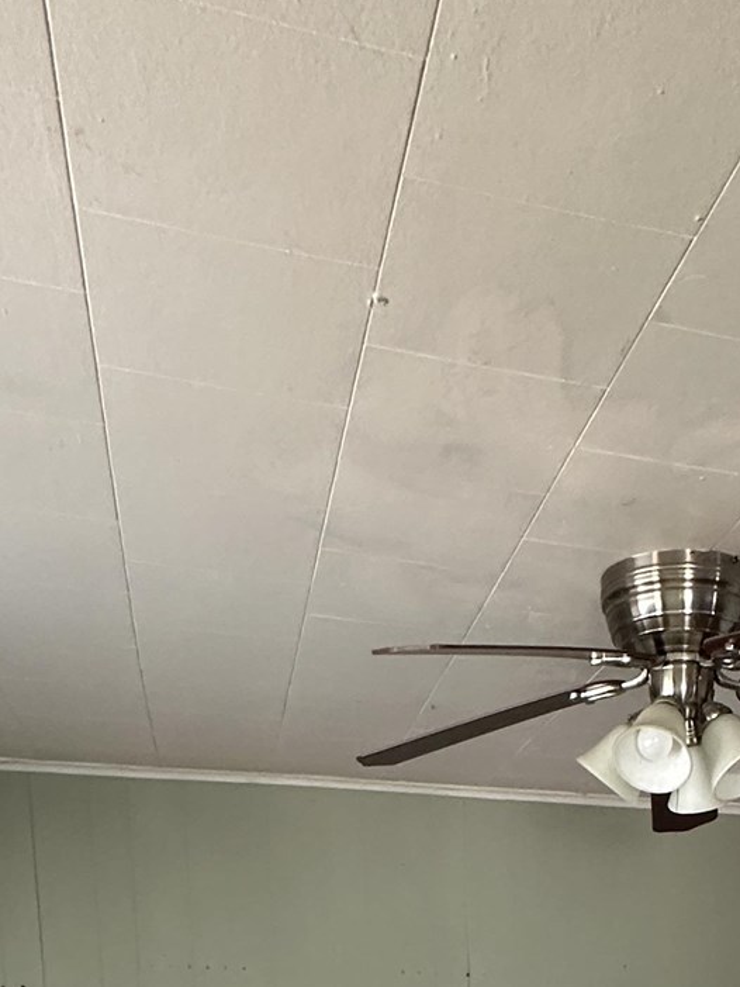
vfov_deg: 31.3
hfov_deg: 30.5
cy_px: 1300
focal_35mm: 46
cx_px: 630
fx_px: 1311
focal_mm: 2.22
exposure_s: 1/71
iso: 320
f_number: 2.2
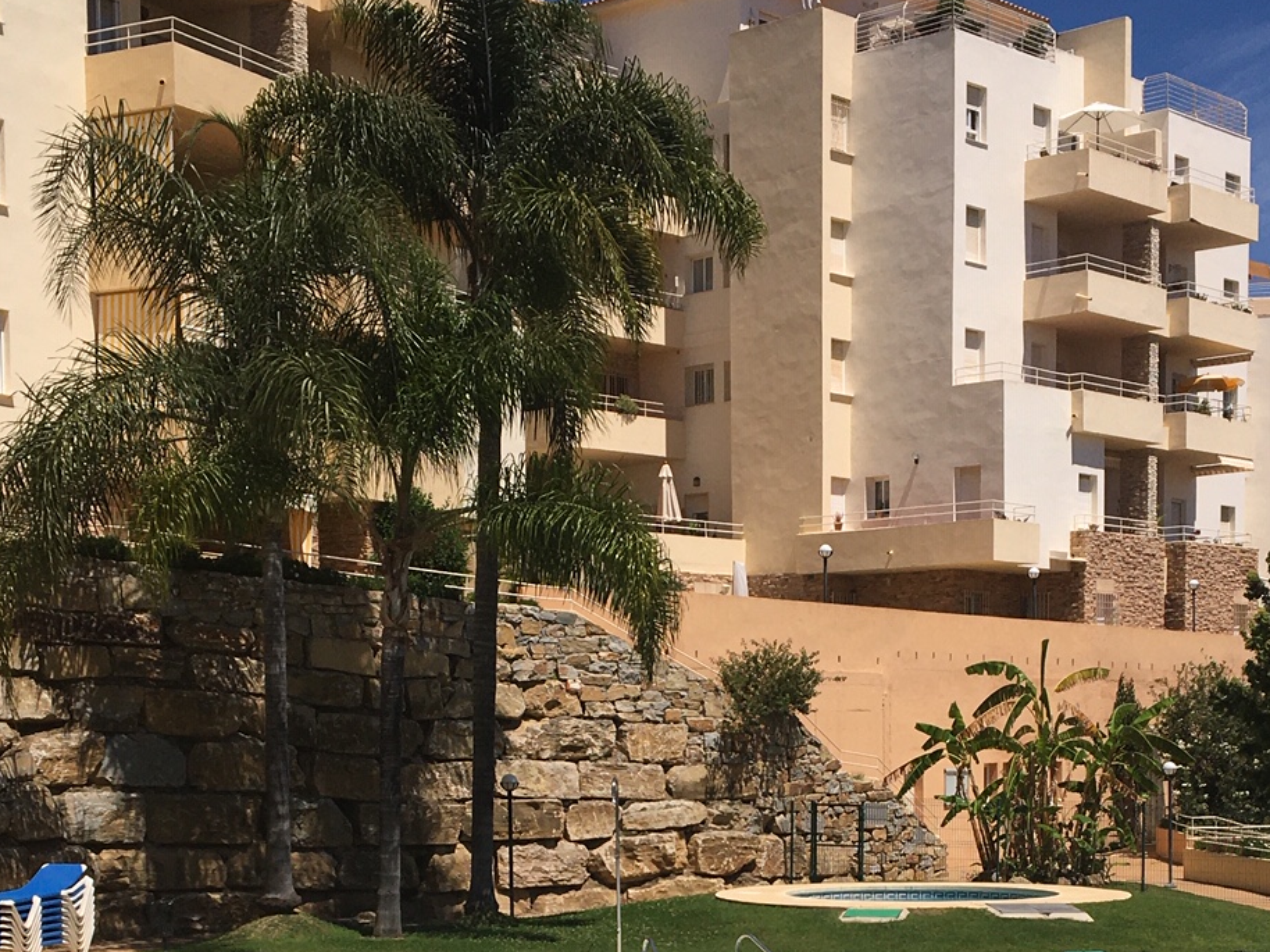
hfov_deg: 30.3
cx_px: 675
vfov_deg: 22.3
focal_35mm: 64
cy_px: 877
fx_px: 2347
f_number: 2.2
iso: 25
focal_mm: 4.15
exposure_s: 1/3846
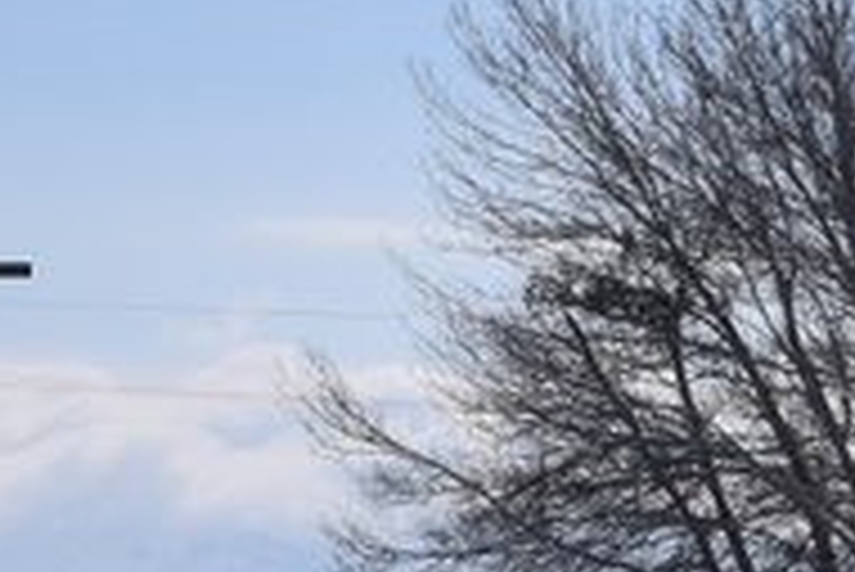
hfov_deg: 4.9
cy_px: 561
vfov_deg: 3.4
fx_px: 9602
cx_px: 2142
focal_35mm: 404
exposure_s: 1/1000
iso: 200
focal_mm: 50
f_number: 11
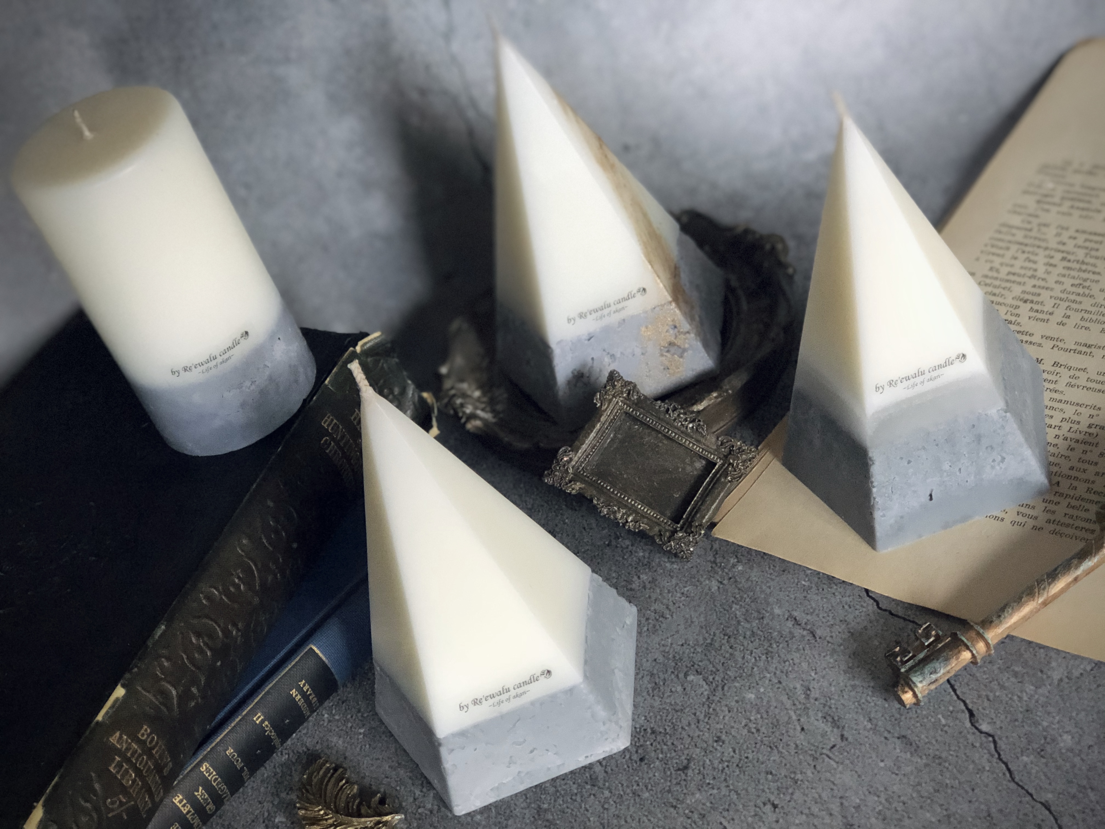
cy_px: 414
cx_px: 552
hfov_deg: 33.8
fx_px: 1820
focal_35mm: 57
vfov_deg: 25.7
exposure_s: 1/30
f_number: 2.8
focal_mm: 6.6
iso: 400
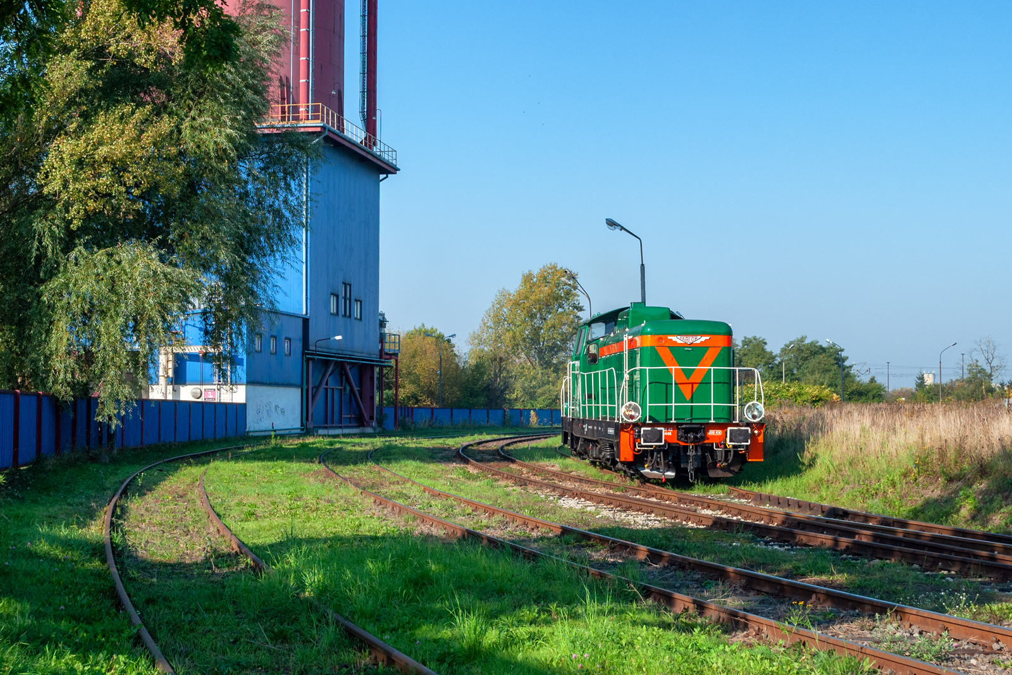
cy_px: 338
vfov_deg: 28.1
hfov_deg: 41.1
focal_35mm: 48
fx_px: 1349
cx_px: 506
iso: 100
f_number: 8
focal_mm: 32
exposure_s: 1/320
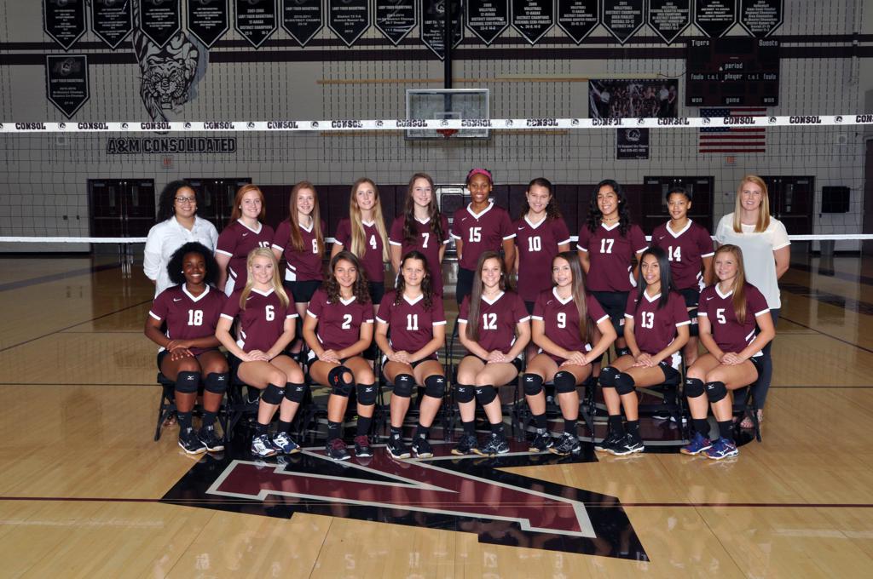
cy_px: 290
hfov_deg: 49.6
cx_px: 436
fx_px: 945
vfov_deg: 34.1
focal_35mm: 39
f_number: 9
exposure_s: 1/80
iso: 400
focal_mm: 26
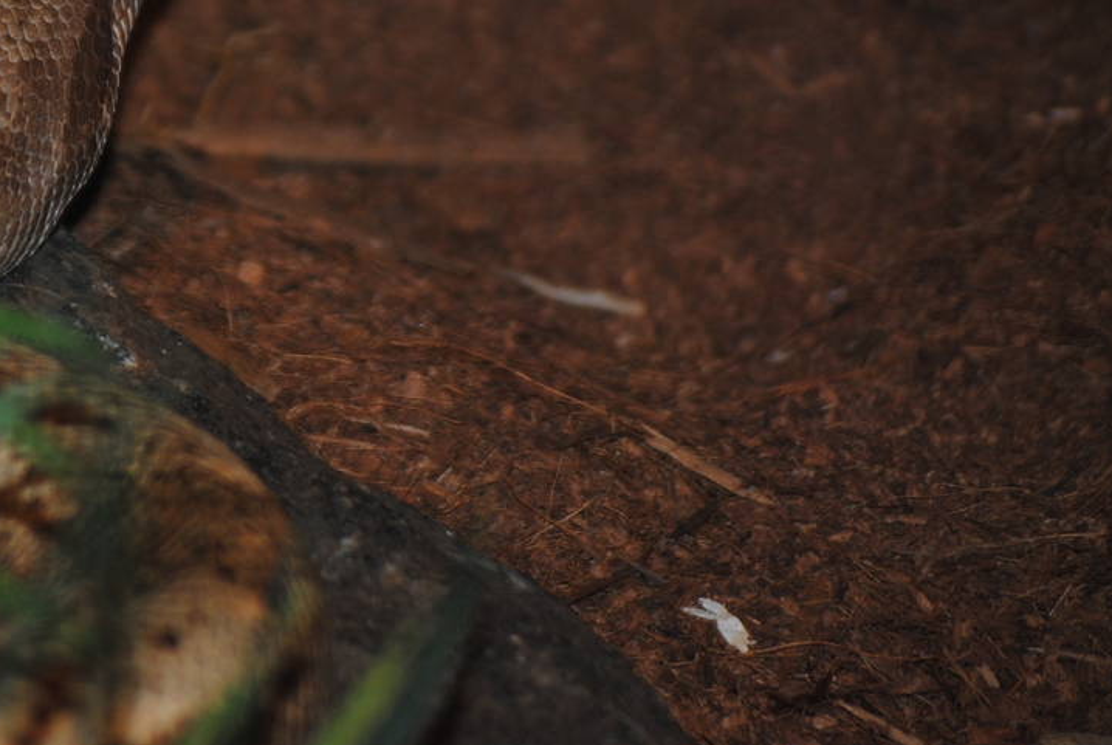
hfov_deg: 6.0
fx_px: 10548
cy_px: -1
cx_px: -63
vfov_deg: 4.0
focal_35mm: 341
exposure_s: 1/60
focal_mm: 102
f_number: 4.5
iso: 200
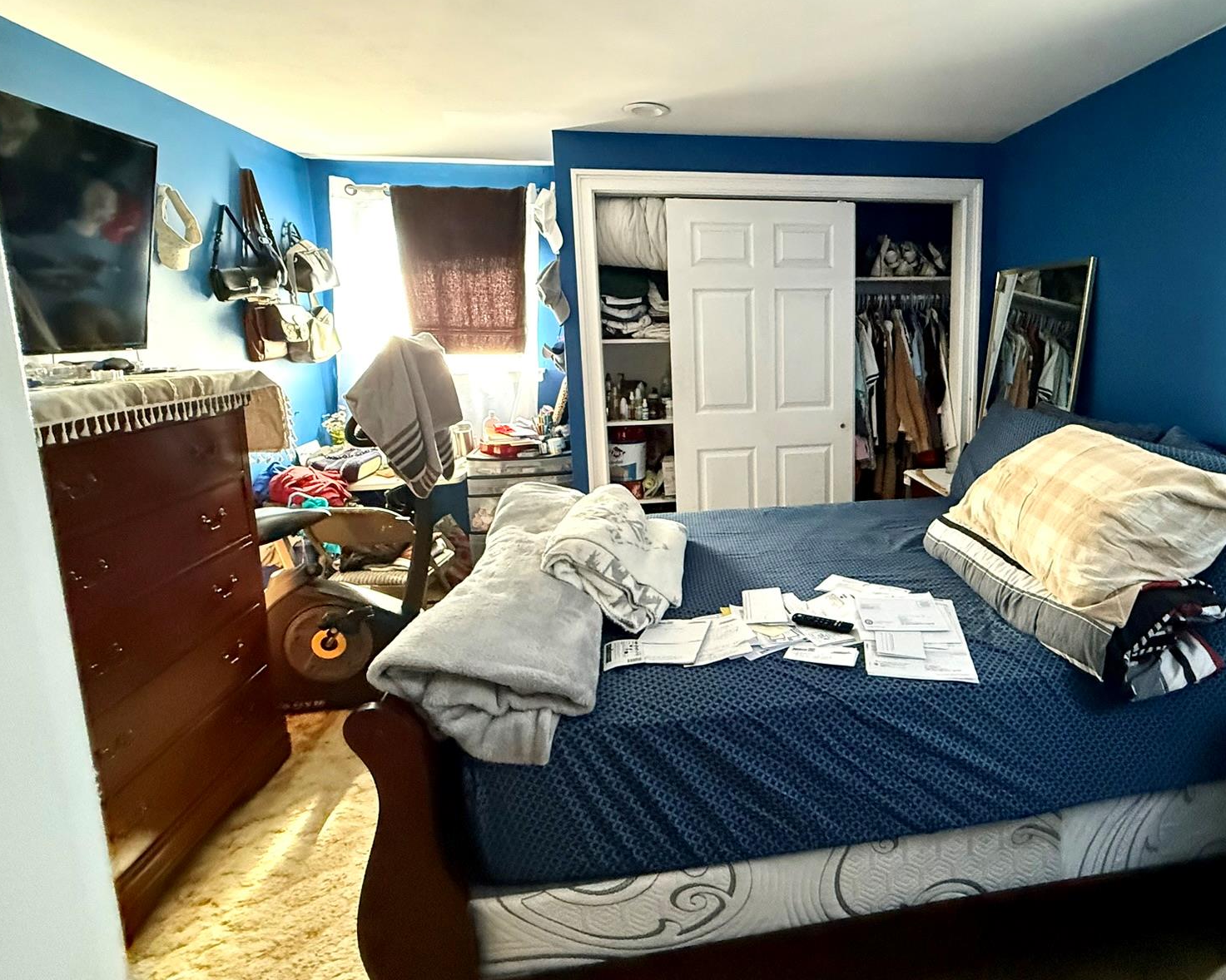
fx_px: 689
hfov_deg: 81.2
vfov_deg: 70.5
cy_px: 421
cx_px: 788
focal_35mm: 19
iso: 800
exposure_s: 1/60
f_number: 2.2
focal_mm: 2.22
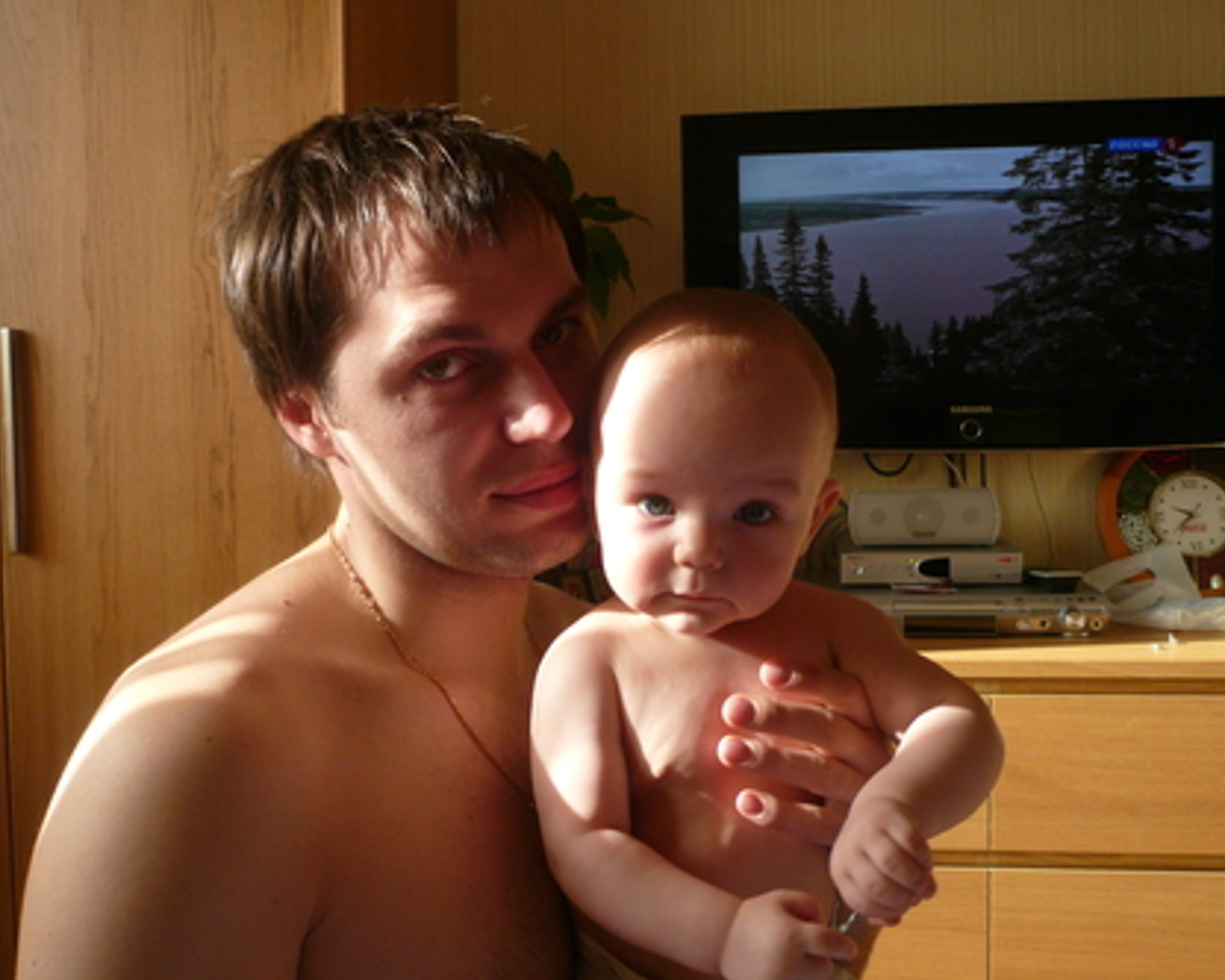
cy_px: 486
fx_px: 1342
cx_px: 583
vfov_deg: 40.1
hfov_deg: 49.1
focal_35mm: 37
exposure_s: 1/160
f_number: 3
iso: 100
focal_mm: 5.7
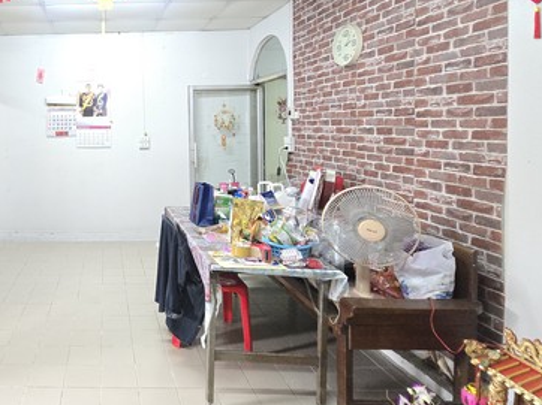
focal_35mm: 23
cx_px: 94
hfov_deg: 65.9
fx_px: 360
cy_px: 135
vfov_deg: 57.5
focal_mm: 2.2
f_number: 2.2
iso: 1250
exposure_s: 1/50
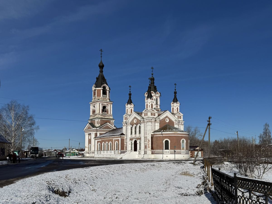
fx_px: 189
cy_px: 102
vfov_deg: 56.8
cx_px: 136
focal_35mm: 24
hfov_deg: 71.6
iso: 64
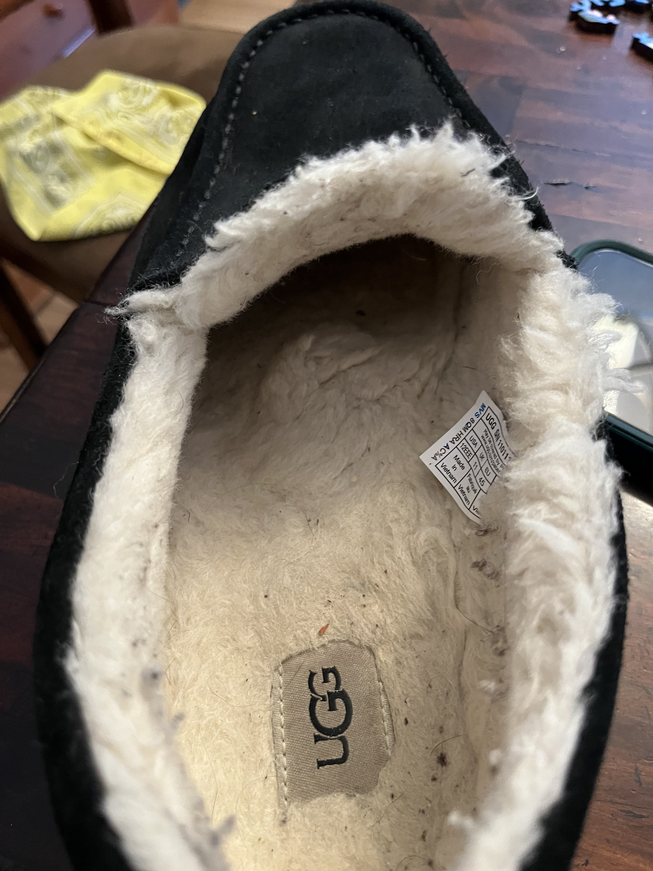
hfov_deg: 53.1
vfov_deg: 67.3
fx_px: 654
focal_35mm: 26
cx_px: 326
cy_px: 436
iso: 400
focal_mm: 5.1
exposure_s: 1/60
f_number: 1.6
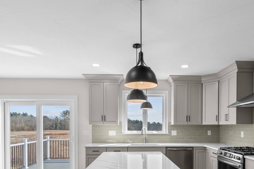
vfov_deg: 47.4
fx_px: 183
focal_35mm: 26
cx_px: 143
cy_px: 130
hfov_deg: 69.1
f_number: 7.1
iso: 320
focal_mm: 16
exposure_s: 1/5
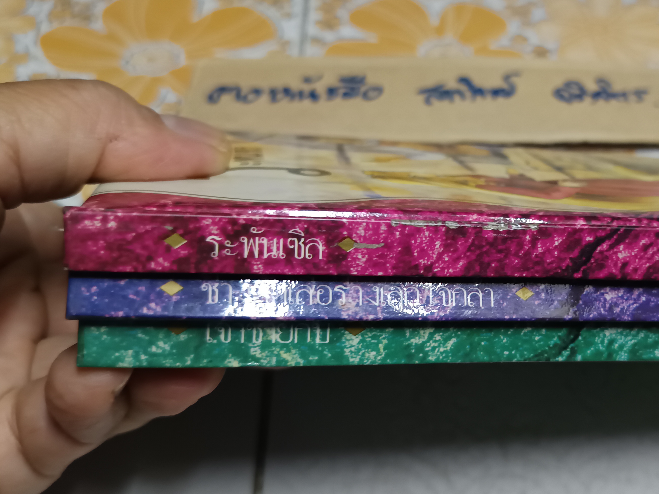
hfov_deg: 48.1
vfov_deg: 38.7
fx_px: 704
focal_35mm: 37
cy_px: 252
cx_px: 498
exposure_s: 1/33.3
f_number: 1.7
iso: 1246
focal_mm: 5.31
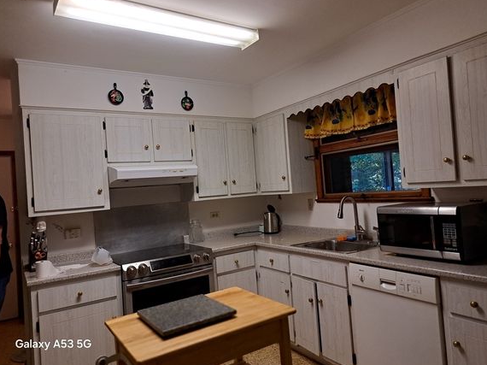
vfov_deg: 54.8
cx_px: 245
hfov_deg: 69.4
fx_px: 352
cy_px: 184
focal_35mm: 25
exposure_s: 1/60
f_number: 1.8
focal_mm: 5.23
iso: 200
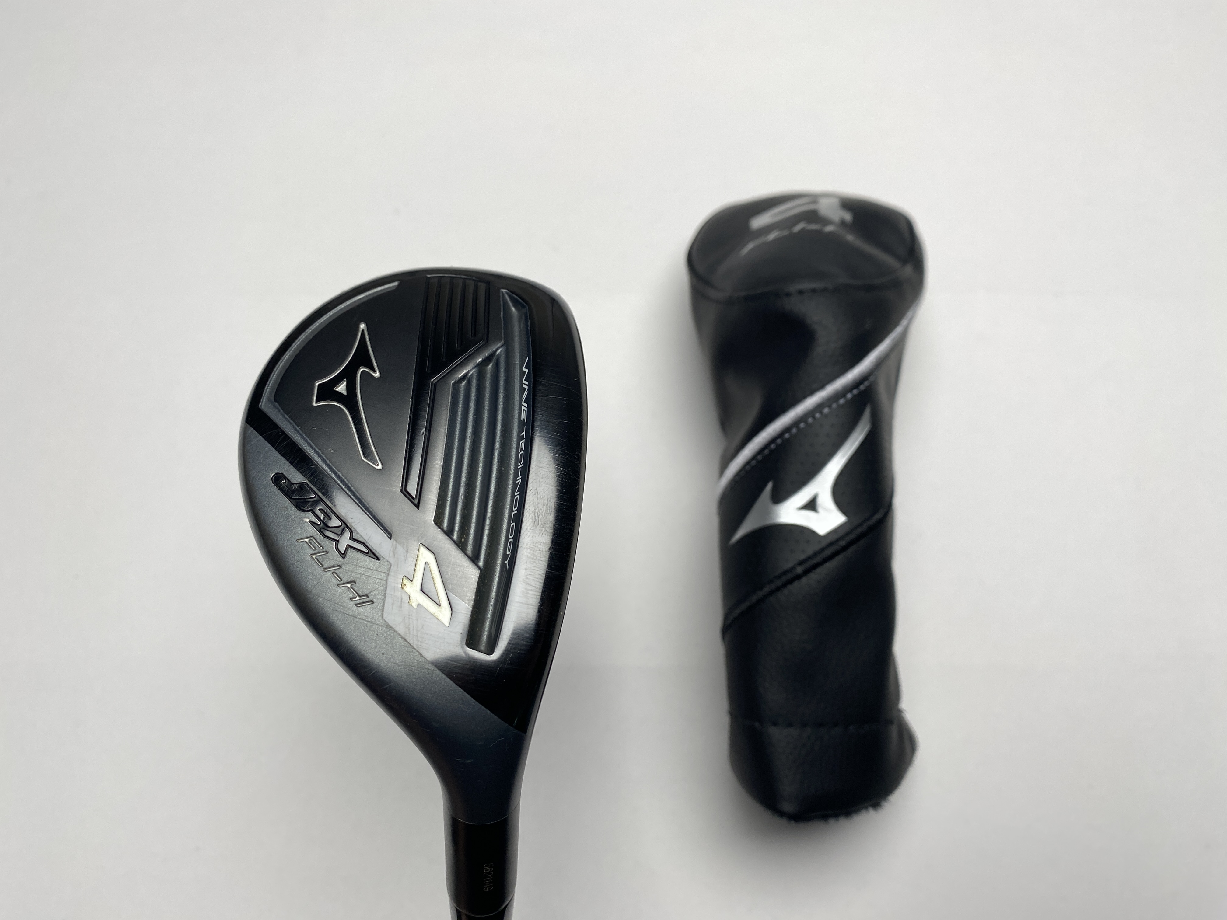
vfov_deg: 53.1
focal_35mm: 26
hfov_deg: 67.3
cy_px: 460
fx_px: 922
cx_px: 614
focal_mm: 4.25
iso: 32
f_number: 1.8
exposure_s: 1/327
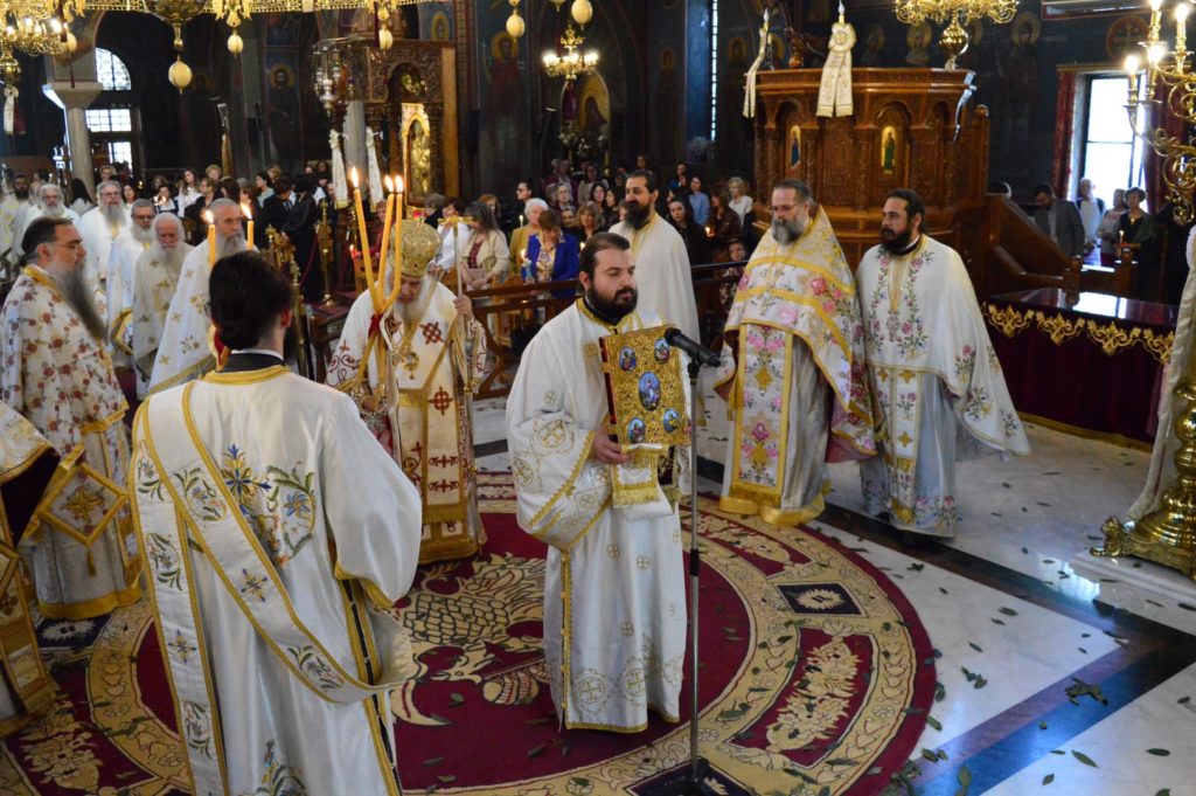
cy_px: 398
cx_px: 598
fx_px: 1095
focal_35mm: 33
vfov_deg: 39.9
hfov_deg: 57.3
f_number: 7.1
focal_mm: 22
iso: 6400
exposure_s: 1/200
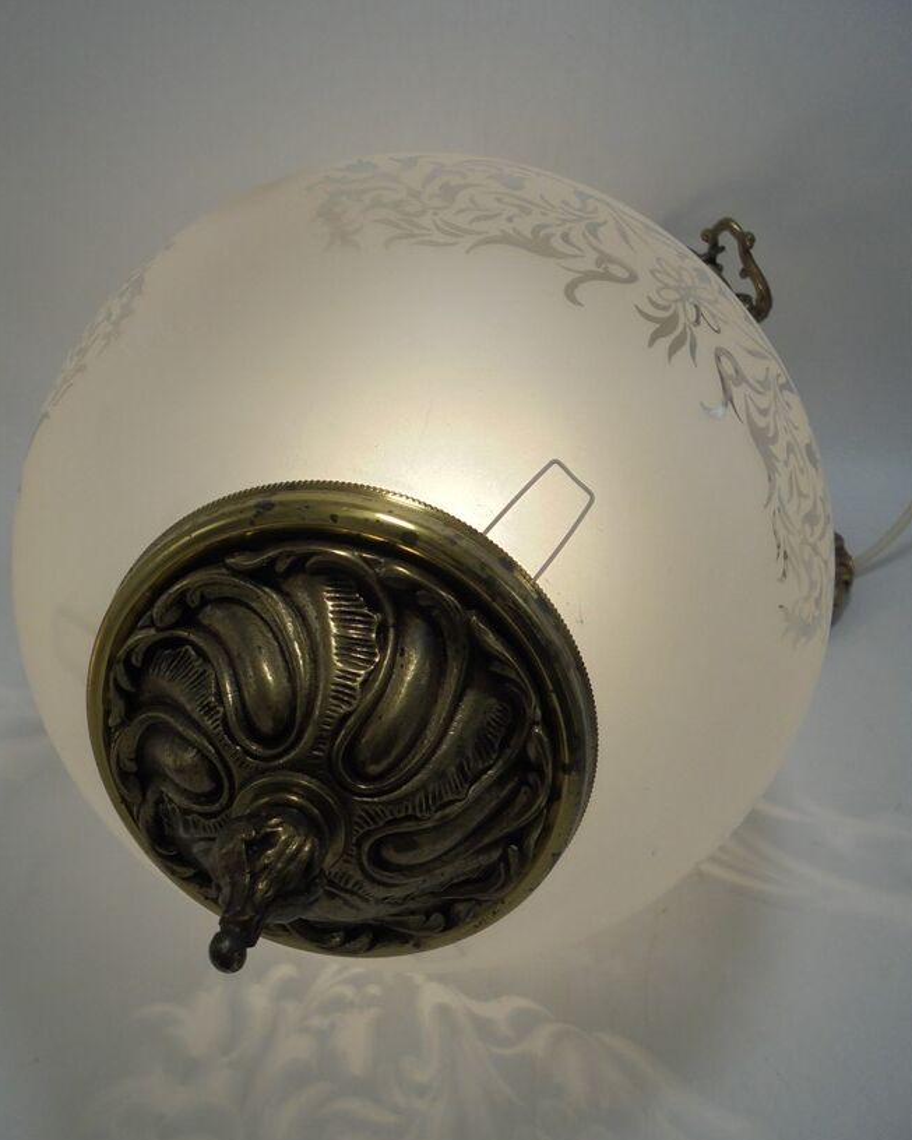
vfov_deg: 62.2
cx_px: 443
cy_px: 560
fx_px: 945
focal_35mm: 28
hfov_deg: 51.5
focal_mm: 4.6
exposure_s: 1/320
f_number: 3.5
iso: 100
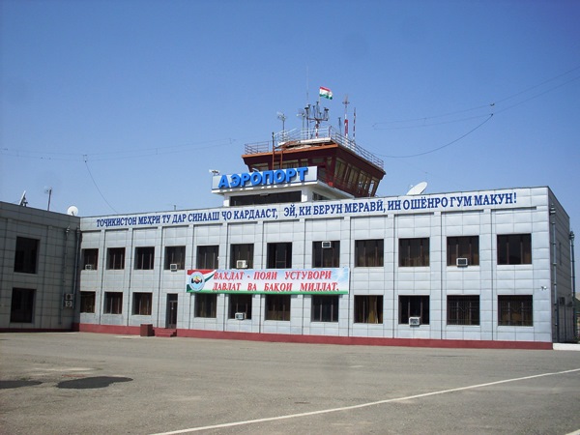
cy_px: 218
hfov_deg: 49.0
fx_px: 637
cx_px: 290
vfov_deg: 37.7
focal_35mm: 38
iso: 80
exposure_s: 1/350
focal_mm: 6.3
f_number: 8.4
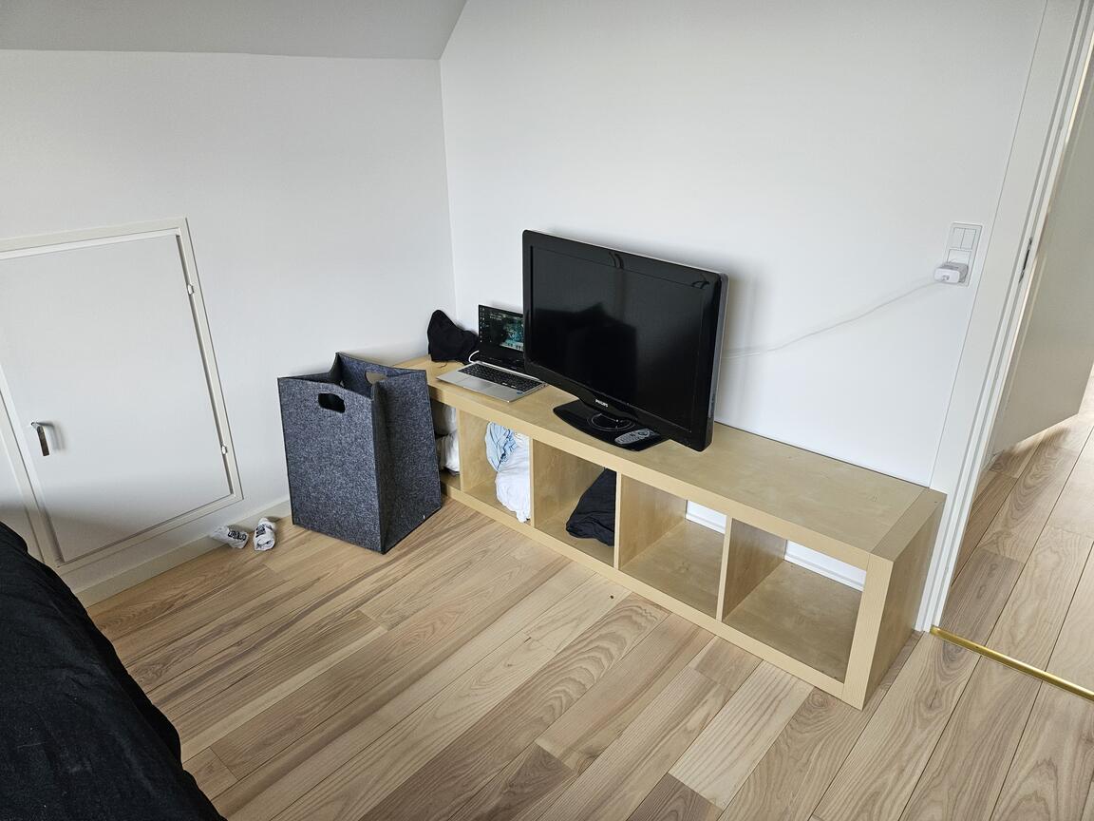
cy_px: 410
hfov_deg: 73.9
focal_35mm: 23
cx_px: 547
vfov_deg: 58.9
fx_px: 727
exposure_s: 1/100
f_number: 1.8
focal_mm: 5.4
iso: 100
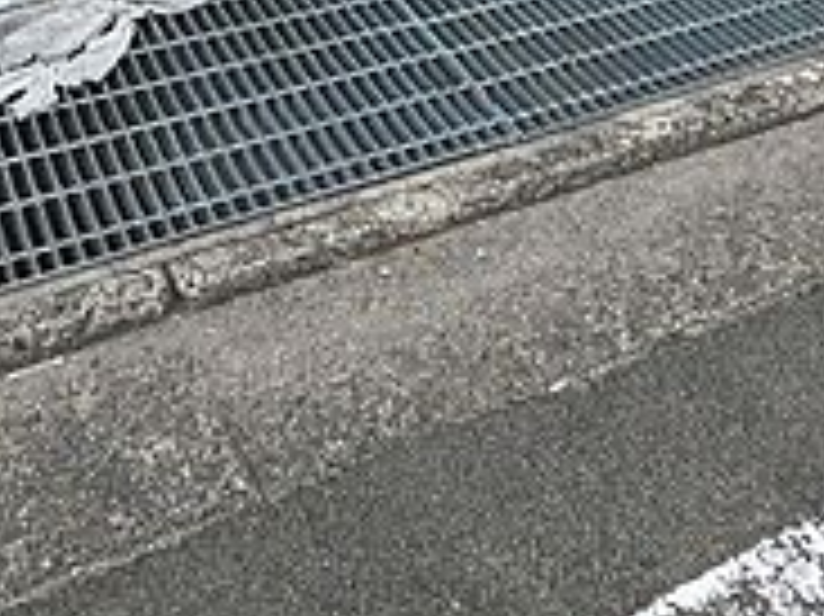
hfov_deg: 38.5
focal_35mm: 49
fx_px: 1166
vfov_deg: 25.5
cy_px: -184
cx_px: 272
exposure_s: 1/1106
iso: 46
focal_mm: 1.83
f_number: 2.2
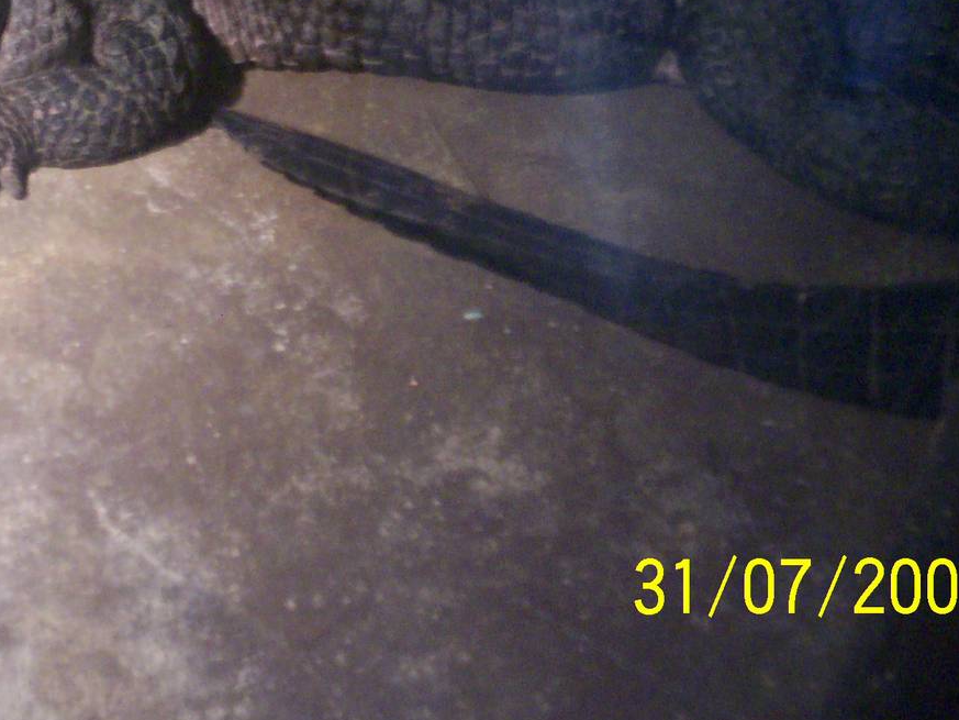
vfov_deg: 21.9
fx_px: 1829
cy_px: 103
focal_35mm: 66
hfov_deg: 28.8
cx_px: 207
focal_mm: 5.9
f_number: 4.5
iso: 200
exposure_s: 1/8.06
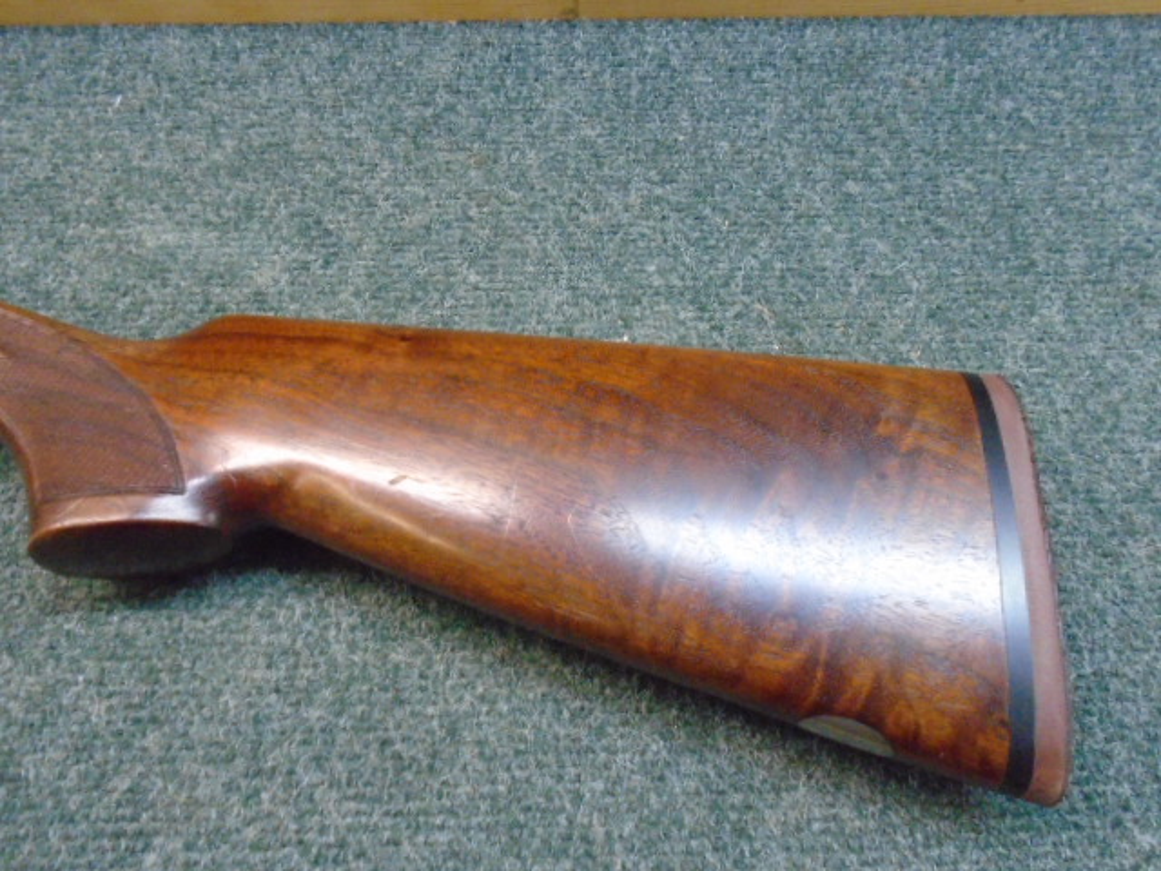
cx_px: 580
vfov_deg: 53.1
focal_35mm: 26
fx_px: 872
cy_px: 436
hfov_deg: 67.3
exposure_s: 1/60
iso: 800
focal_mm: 4.6
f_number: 3.2
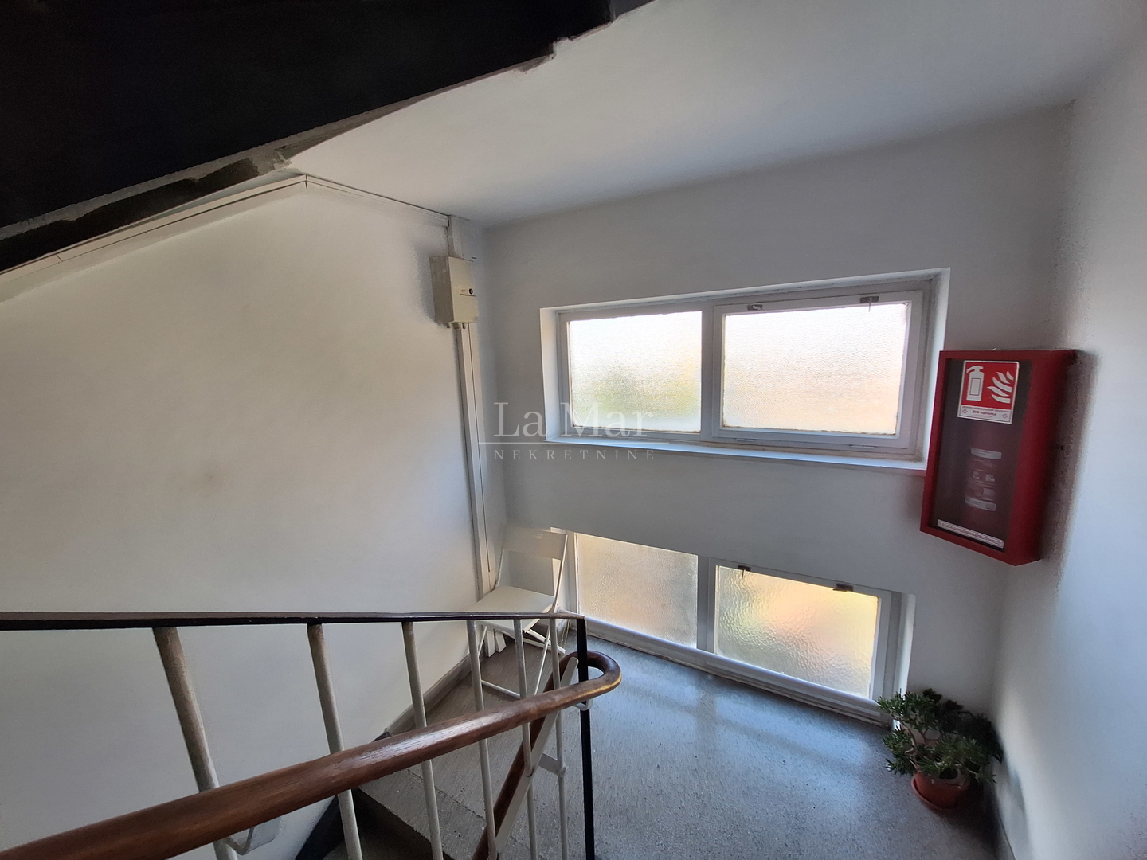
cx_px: 574
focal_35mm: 13
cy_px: 430
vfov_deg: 89.9
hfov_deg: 106.2
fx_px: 431
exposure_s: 1/100
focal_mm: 1.74
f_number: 2.2
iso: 50
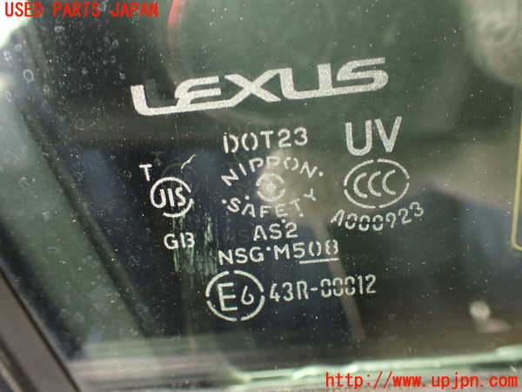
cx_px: 261
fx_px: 483
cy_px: 196
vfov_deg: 44.2
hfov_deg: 56.8
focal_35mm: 32
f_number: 2.4
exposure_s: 1/40
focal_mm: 5.79
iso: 200
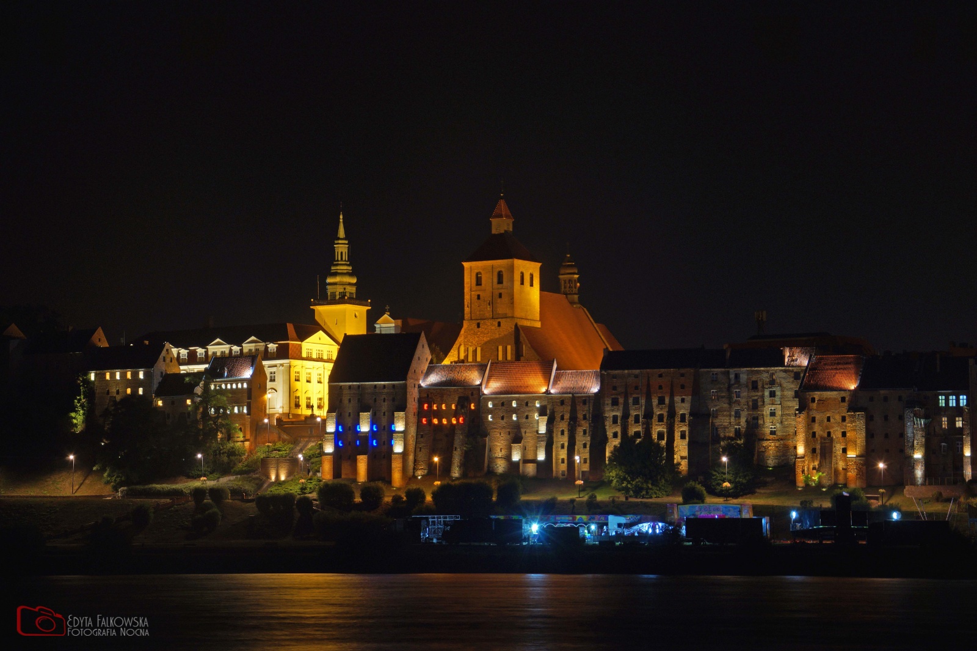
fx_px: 2848
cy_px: 326
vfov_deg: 13.0
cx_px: 488
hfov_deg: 19.5
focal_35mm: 105
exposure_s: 8
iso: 100
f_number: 9
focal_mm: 70
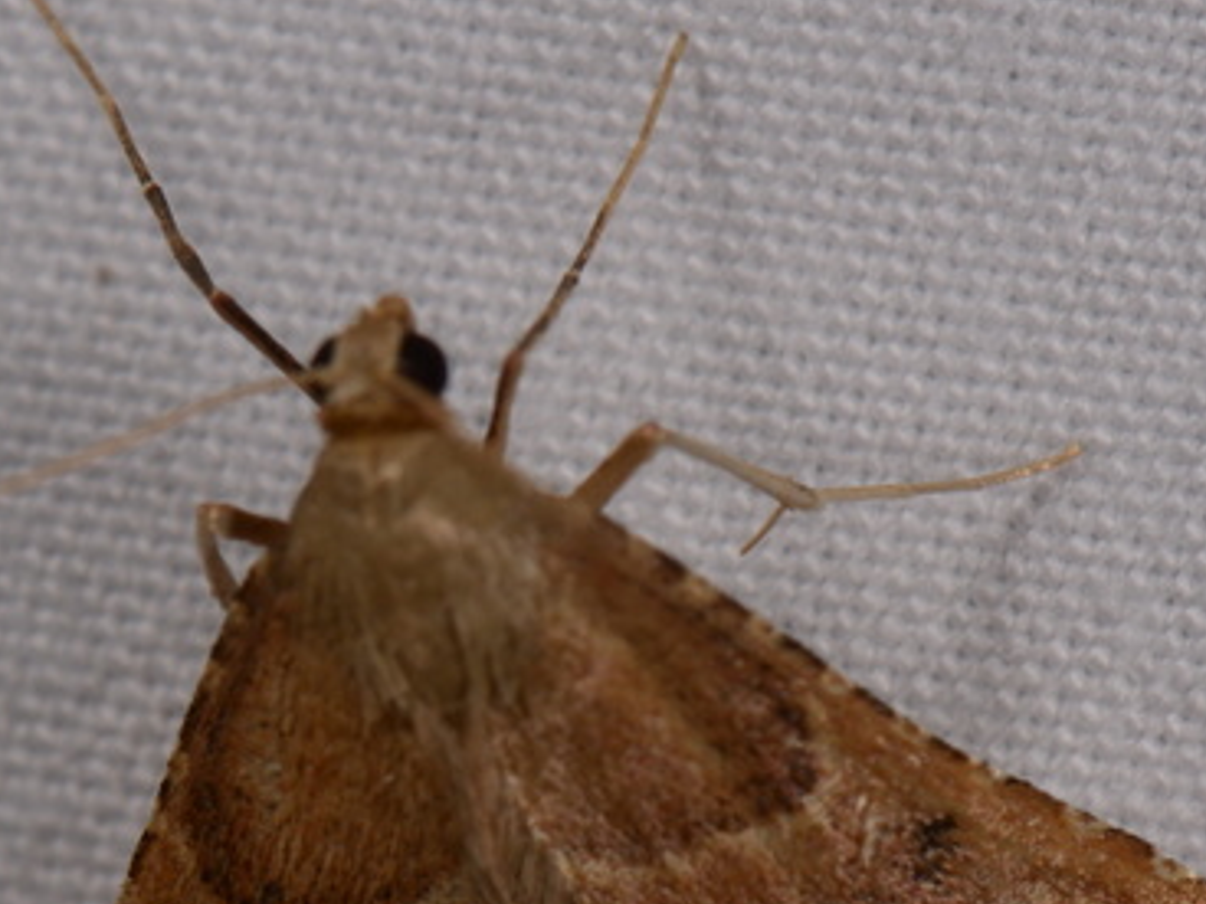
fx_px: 9164
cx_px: 574
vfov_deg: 5.6
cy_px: 711
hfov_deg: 7.5
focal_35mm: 263
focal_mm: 85
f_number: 25
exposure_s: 1/60
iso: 100
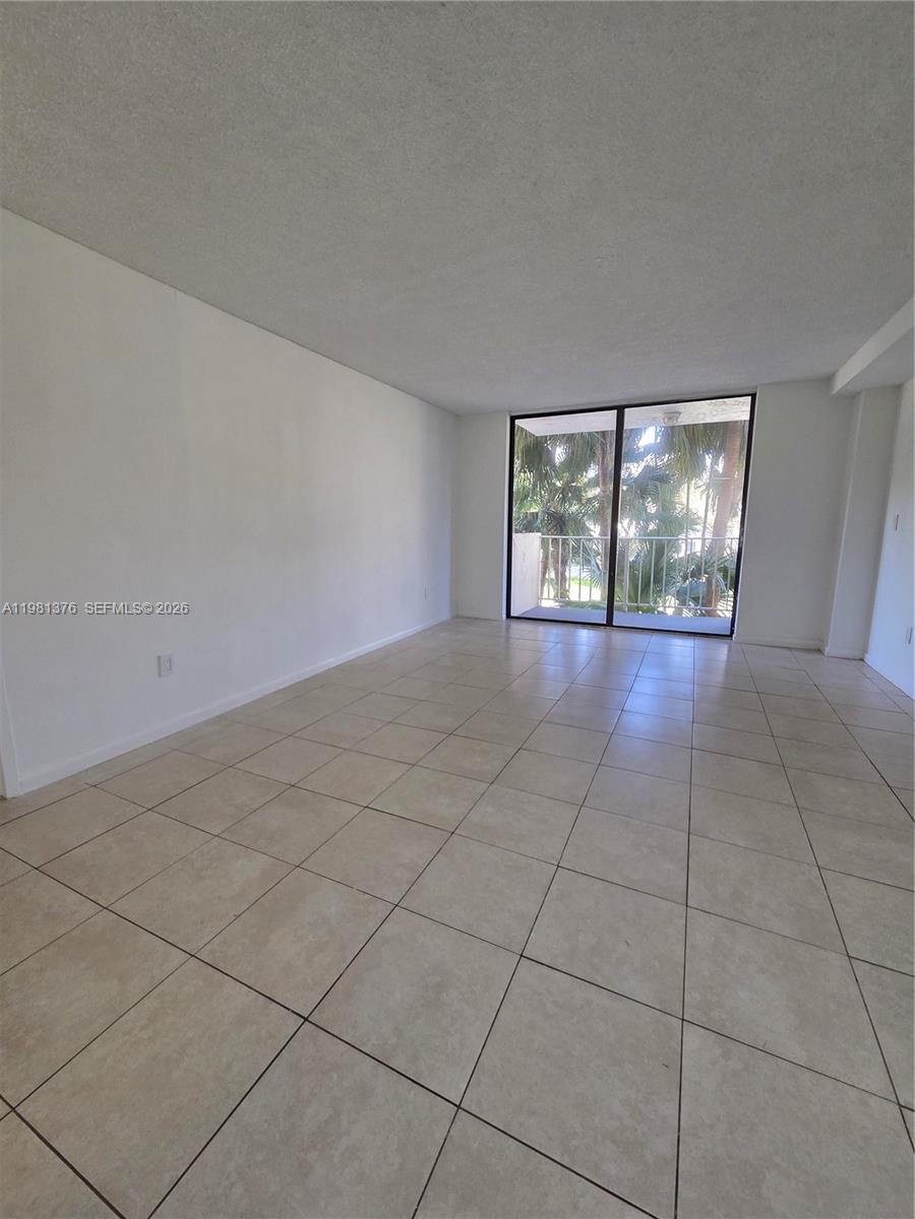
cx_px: 458
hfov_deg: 89.9
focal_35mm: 13
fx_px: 458
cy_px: 610
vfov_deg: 106.2
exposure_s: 1/60
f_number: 2.2
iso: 160
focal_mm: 2.2
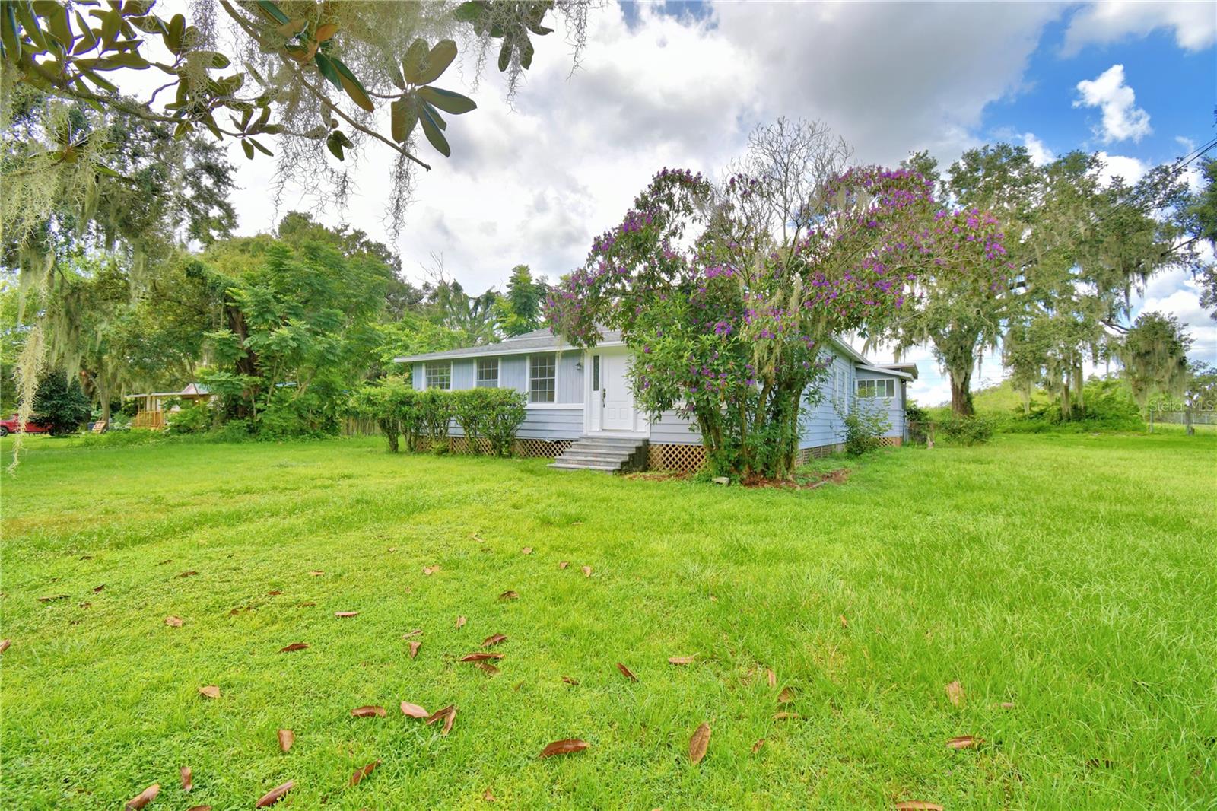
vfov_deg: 77.3
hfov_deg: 100.4
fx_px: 507
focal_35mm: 15
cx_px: 608
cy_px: 406
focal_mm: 10
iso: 100
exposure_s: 1/250
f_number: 7.1
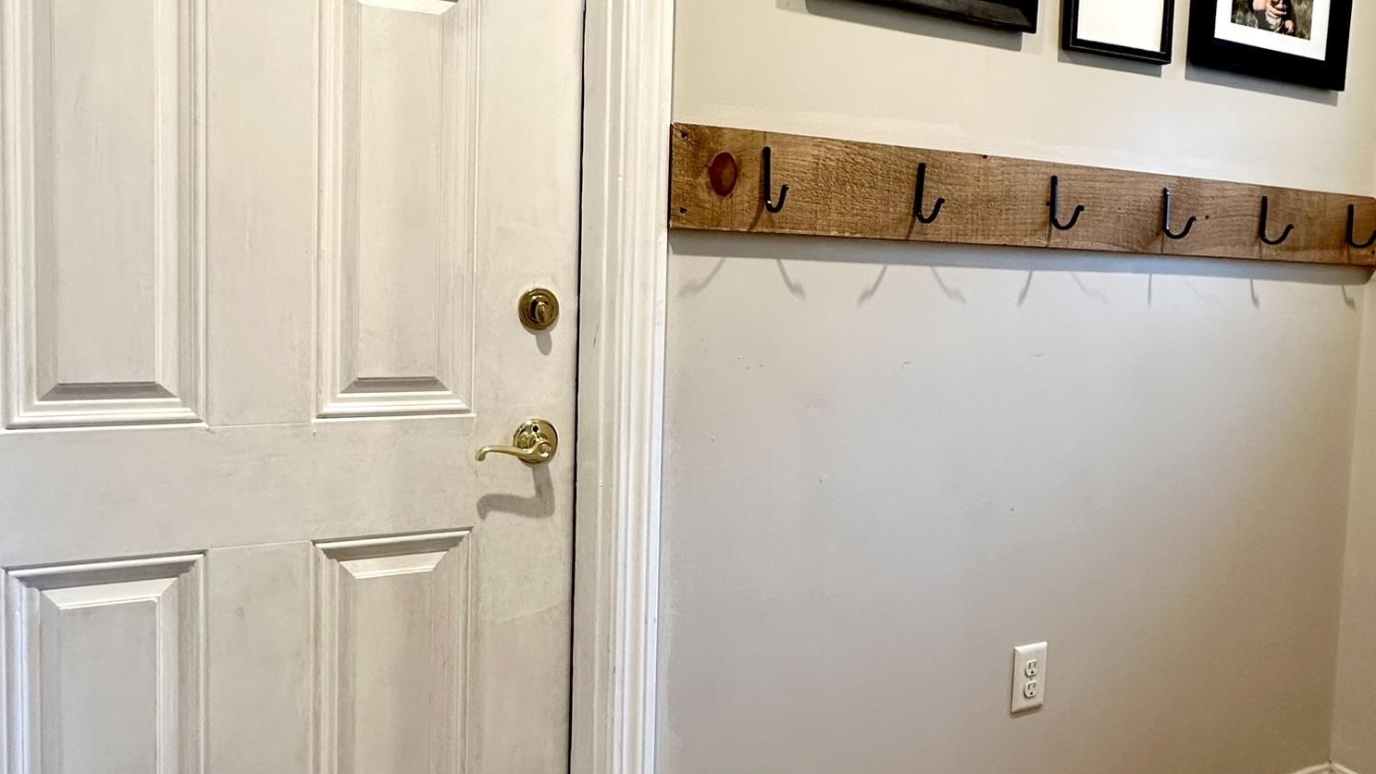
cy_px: 371
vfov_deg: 53.6
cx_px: 679
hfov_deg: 83.8
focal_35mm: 21
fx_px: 766
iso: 160
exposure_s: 1/60
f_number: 2.2
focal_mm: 2.22
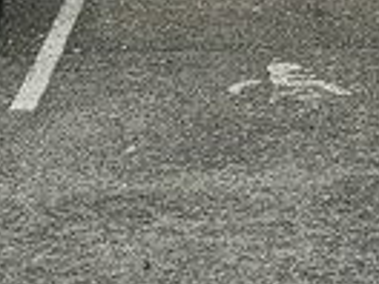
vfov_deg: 8.1
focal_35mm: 167
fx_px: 1828
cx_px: 390
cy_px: -427
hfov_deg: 11.7
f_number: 1.7
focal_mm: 6.3
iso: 25
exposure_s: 1/190
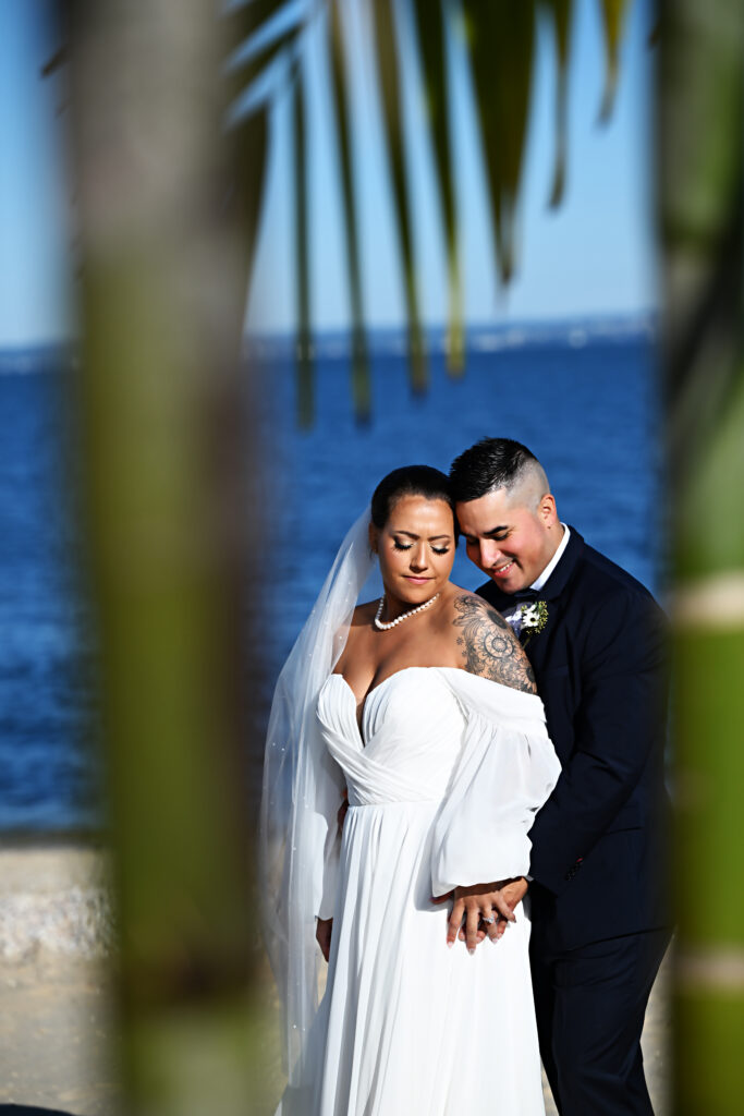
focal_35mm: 115
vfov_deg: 17.8
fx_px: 3564
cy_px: 558
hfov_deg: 11.9
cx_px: 372
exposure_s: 1/2000
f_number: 3.5
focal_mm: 115
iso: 80
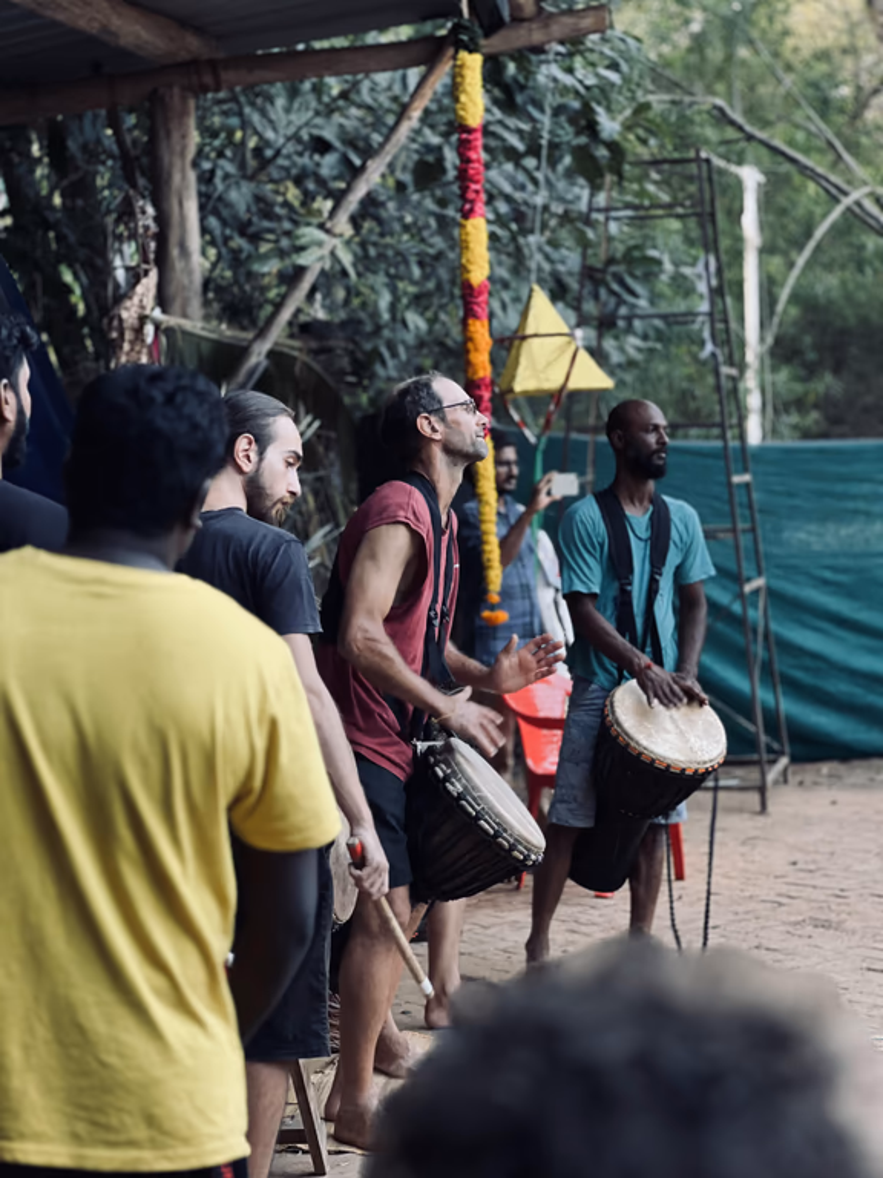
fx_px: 2619
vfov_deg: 25.3
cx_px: 442
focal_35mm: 77
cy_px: 589
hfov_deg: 19.1
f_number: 2.8
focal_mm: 9
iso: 250
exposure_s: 1/61
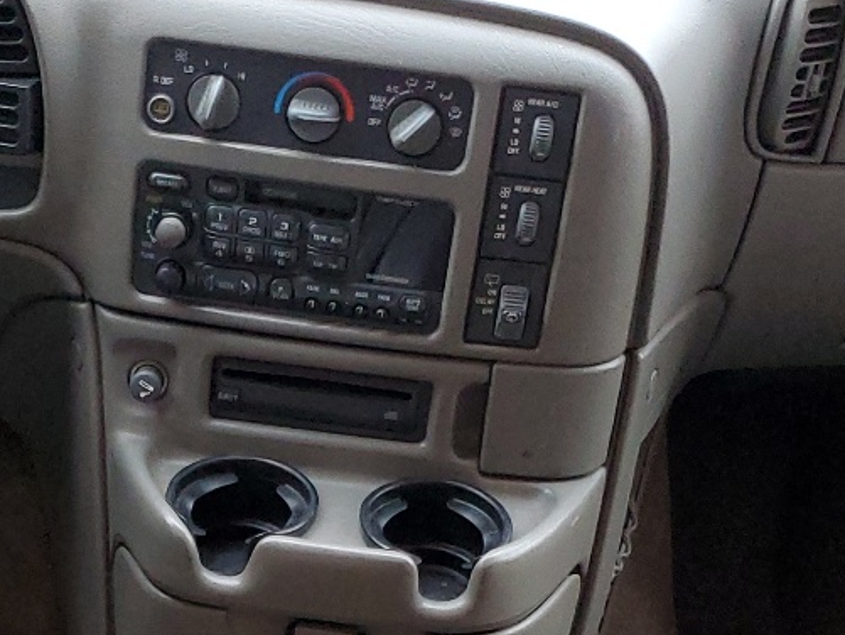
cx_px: 216
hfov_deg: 23.3
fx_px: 2027
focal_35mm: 83
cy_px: 767
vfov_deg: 17.0
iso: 176
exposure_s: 1/60.2
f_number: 1.5
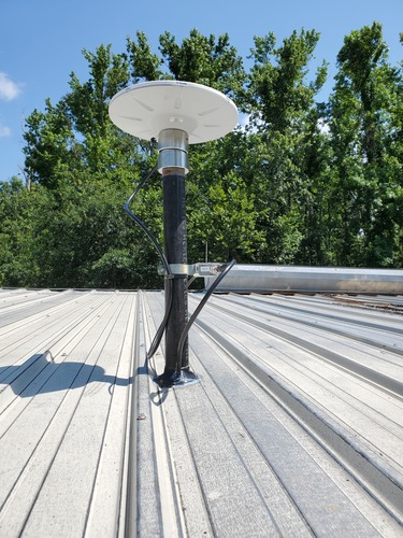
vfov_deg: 67.3
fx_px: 404
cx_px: 202
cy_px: 269
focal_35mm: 26
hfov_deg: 53.1
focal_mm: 4.3
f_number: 2.4
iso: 50
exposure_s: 1/1550
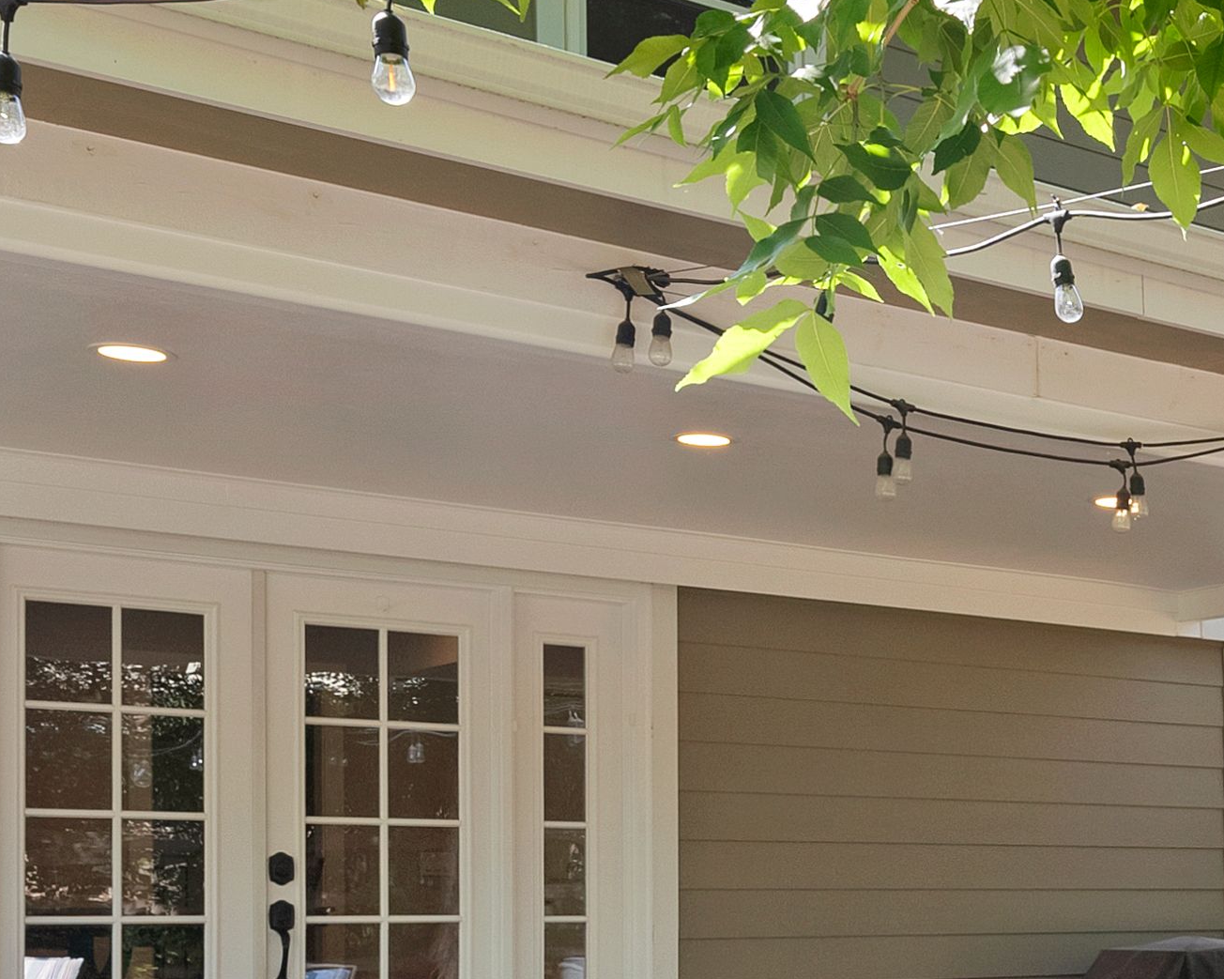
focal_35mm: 58
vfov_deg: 25.2
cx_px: 1456
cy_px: 928
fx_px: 2101
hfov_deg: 28.4
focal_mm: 19
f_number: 9
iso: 200
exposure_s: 1/125
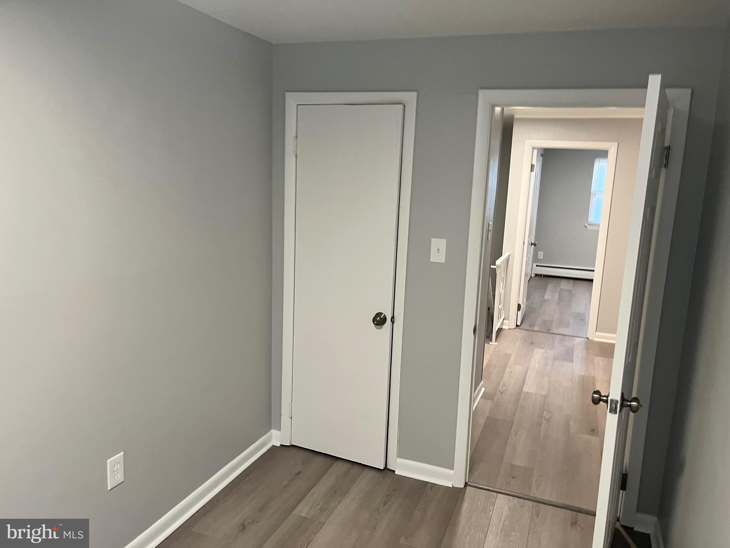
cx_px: 365
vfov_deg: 53.1
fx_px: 548
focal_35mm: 26
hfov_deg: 67.3
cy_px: 274
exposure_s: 1/60
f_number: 1.6
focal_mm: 5.1
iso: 160
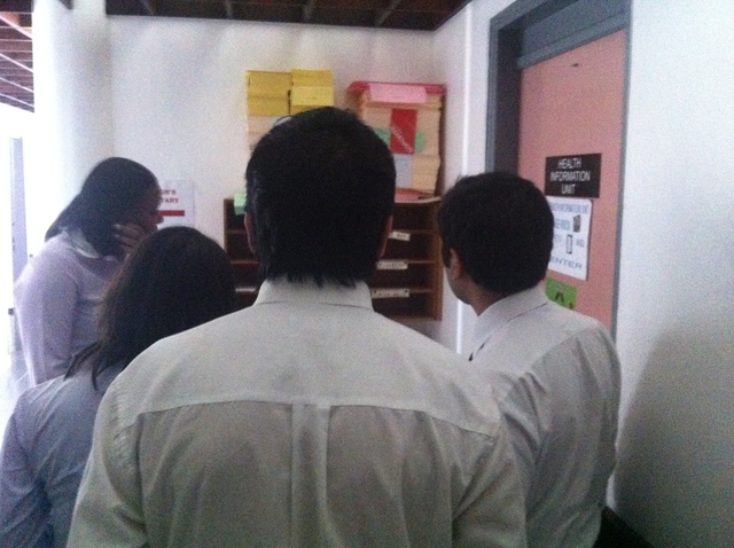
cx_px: 367
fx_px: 741
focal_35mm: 35
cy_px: 274
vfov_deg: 40.6
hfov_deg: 52.7
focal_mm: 3.85
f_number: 2.8
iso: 1000
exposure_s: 1/15
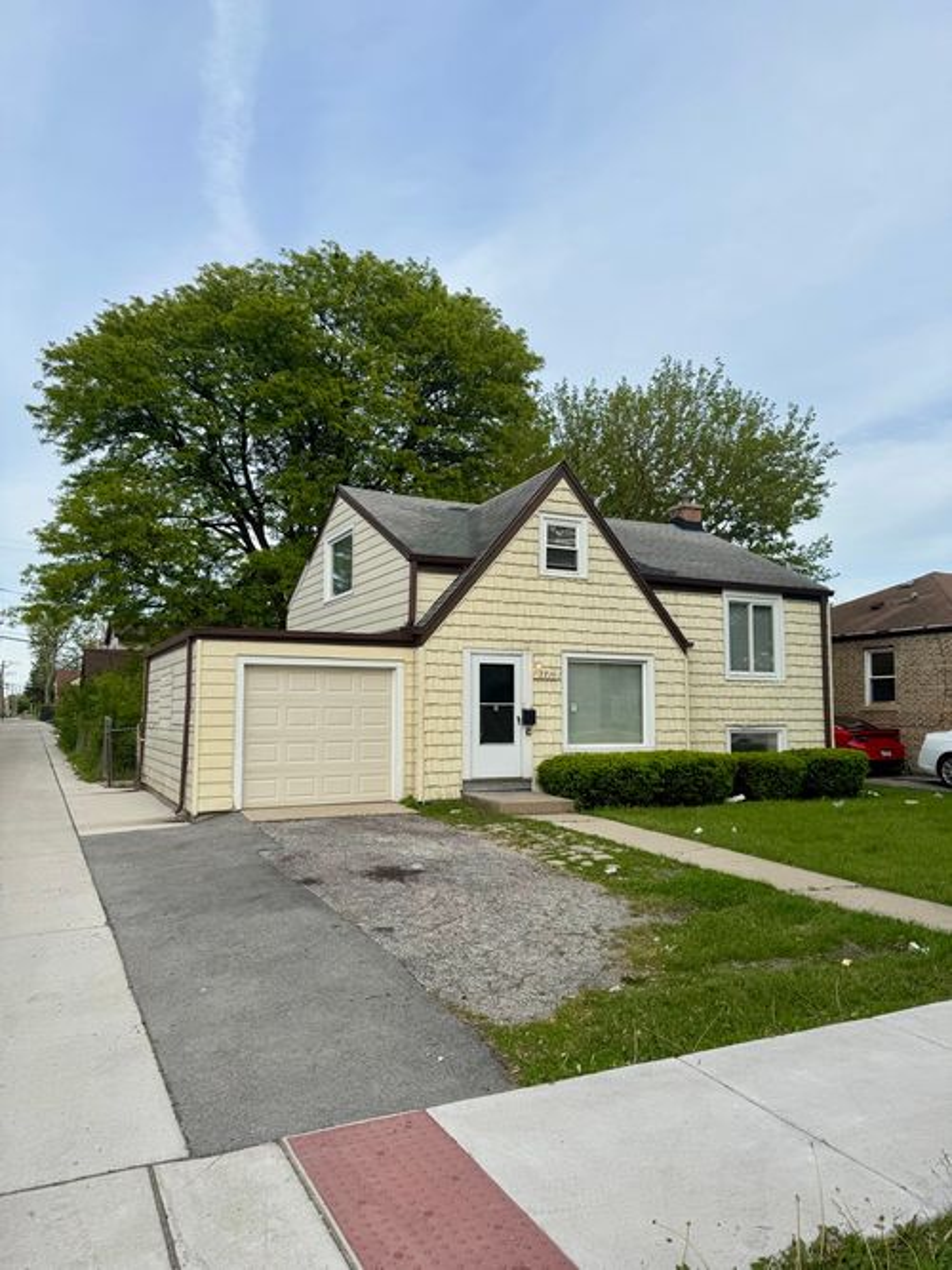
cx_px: 476
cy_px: 635
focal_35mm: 24
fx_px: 880
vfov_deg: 71.6
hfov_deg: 56.8
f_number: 1.78
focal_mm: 6.76
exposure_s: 1/2331
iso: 80
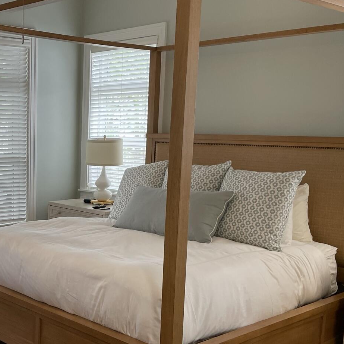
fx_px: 573
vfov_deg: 33.2
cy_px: 219
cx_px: 32
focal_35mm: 51
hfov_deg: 31.7
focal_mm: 4.2
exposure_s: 1/120
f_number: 1.6
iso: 125
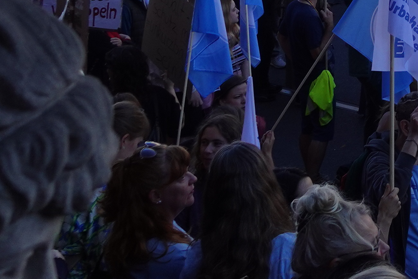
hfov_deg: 18.3
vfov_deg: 12.3
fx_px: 1173
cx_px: 595
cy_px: -238
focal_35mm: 101
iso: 125
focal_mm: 9.44
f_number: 4
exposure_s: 1/640
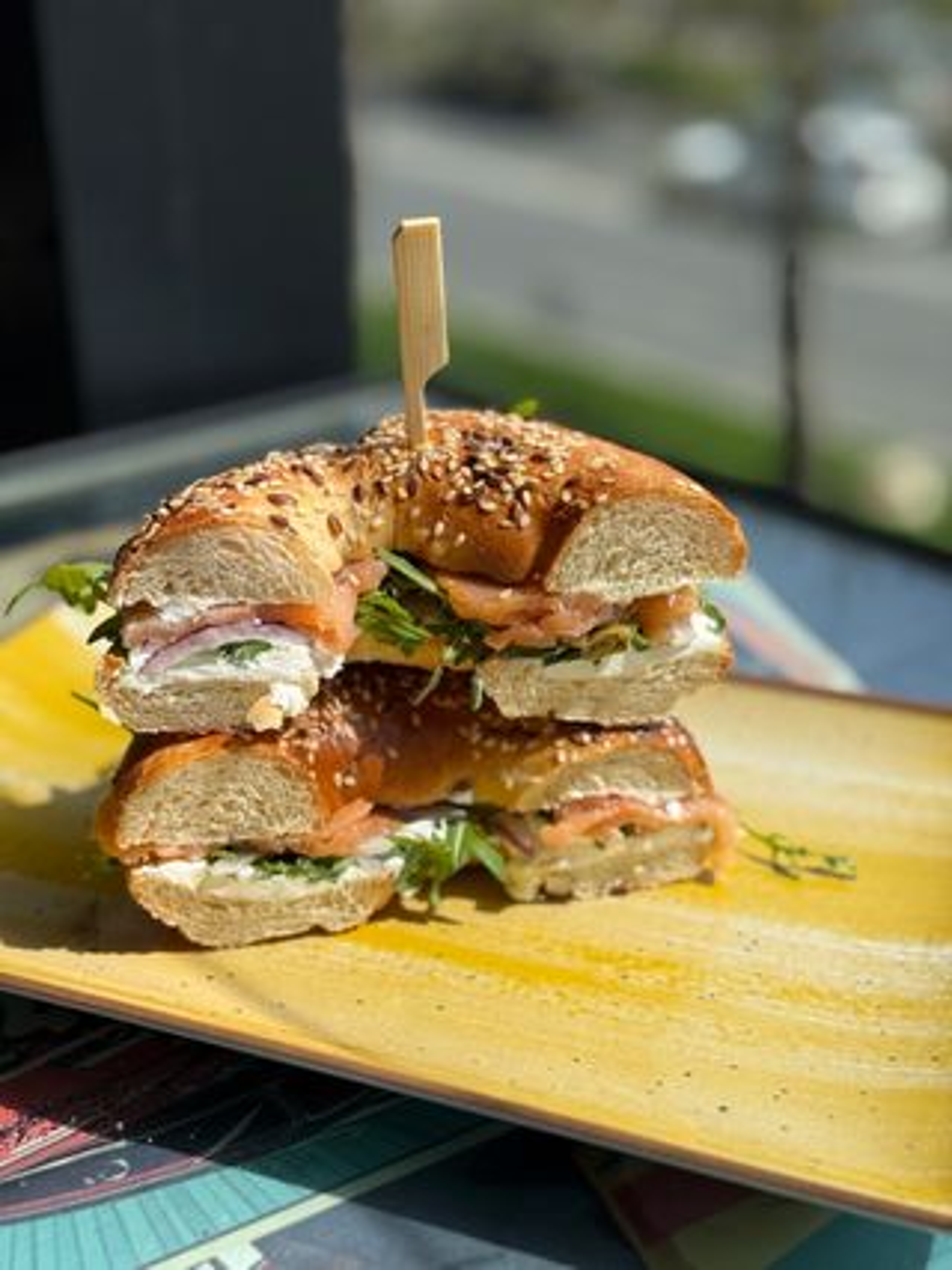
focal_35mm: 48
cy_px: 635
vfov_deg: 39.7
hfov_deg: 30.3
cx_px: 476
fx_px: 1761
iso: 64
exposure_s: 1/4098
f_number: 1.78
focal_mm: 6.76
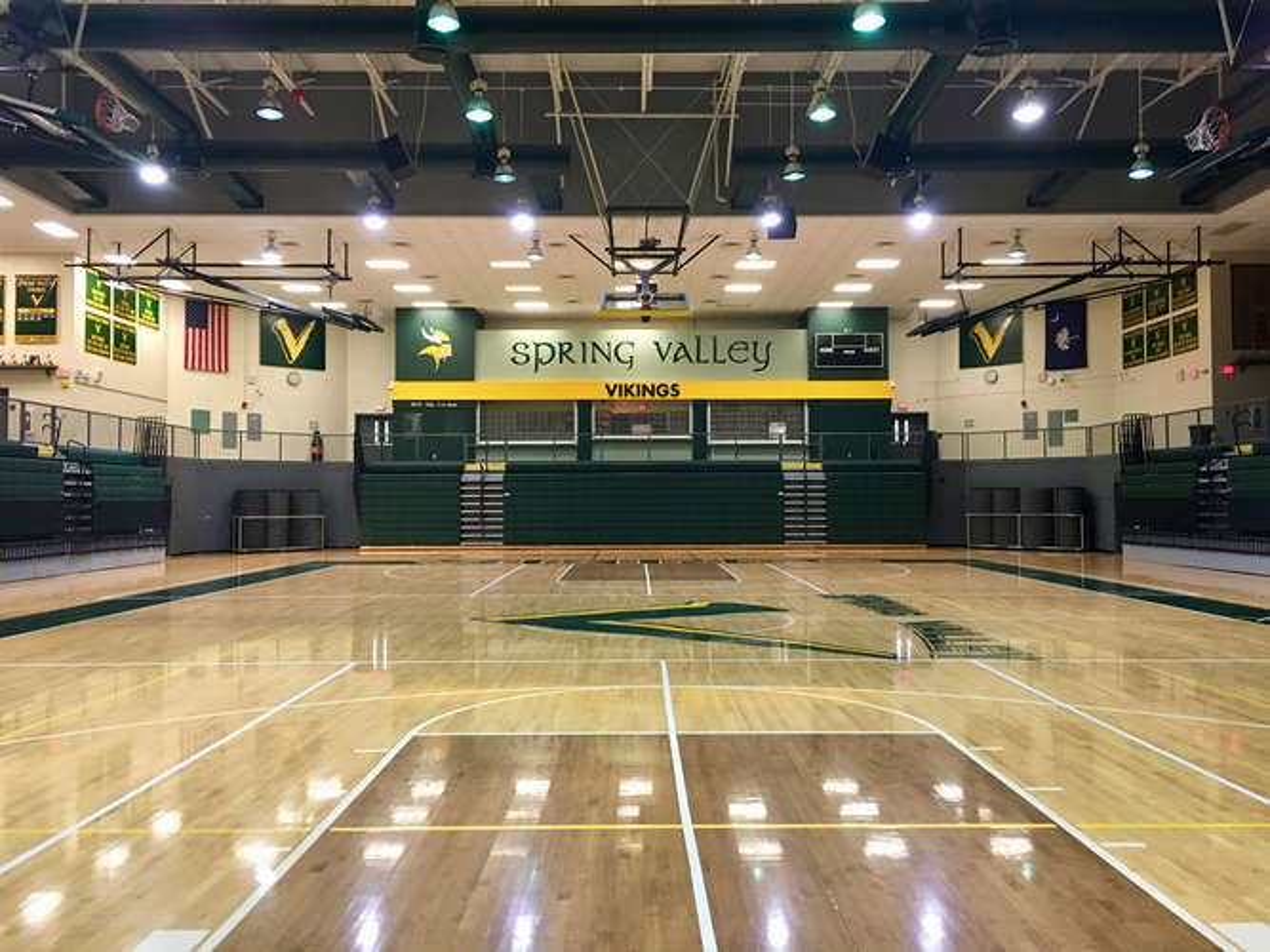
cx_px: 635
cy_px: 476
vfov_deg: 48.2
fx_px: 1064
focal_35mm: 29
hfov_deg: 61.7
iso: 80
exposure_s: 1/15
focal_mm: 4.15
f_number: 2.2
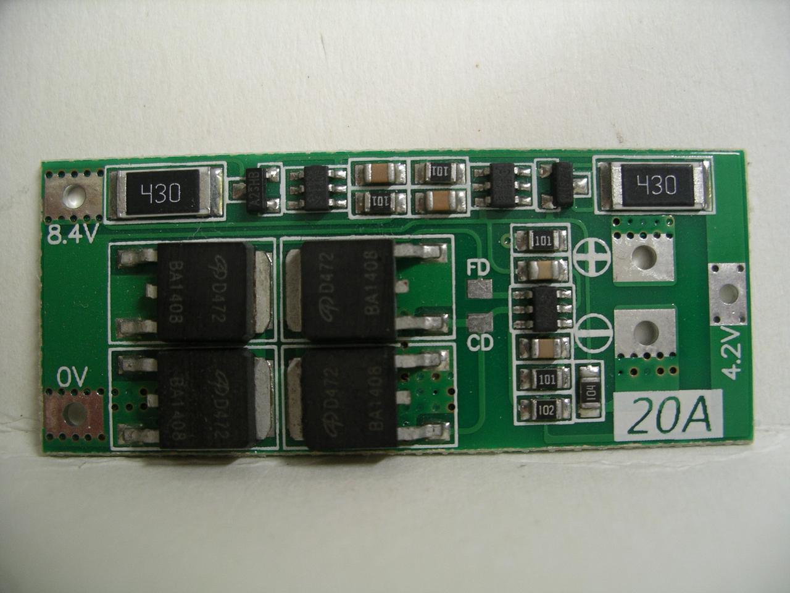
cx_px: 395
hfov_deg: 50.1
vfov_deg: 38.7
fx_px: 844
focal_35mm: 37
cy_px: 296
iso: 100
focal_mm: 7.8
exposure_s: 1/40
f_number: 2.8
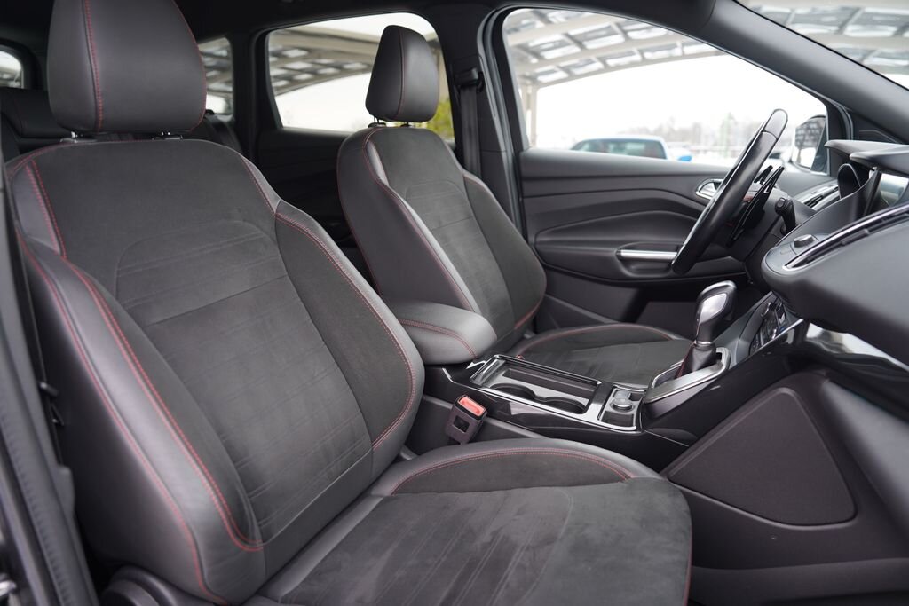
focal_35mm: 24
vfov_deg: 53.1
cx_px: 454
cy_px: 303
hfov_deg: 73.7
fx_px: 606
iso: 100
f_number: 2.8
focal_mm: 24
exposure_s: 1/40
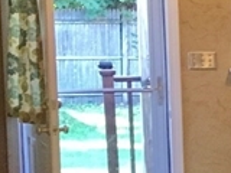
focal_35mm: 186
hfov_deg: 8.8
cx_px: 686
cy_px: 146
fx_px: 1241
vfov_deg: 8.0
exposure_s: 1/30
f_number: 2.2
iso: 100
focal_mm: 4.15
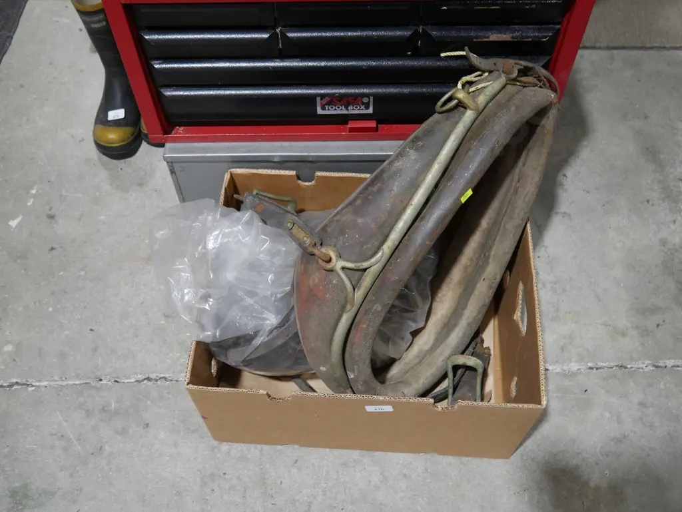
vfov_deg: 41.8
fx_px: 670
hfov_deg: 53.9
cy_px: 256
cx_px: 341
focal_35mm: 34
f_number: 4
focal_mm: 17
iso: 400
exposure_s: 1/60
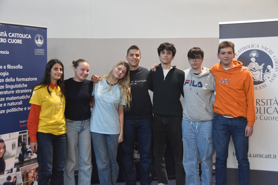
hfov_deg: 37.9
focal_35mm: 52
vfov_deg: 25.8
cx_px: 139
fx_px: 405
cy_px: 92
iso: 2000
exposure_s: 1/60
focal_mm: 35
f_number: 4.2
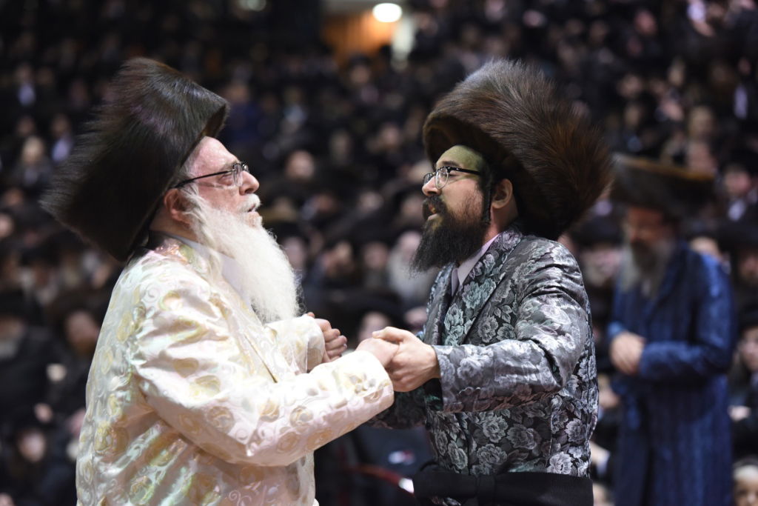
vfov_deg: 9.5
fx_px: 3053
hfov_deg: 14.2
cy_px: 253
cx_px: 379
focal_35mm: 145
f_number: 3.2
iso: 2000
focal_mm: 145
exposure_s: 1/125
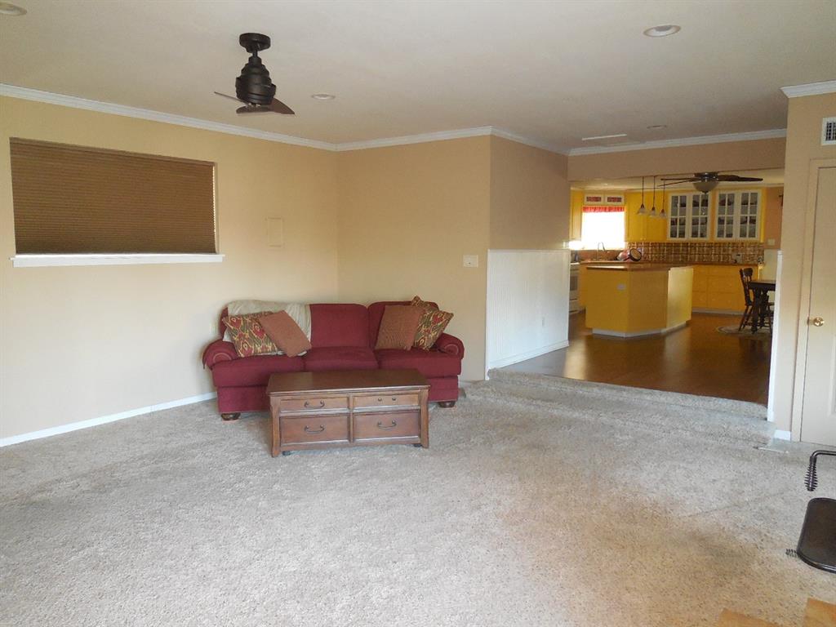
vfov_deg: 54.9
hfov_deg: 69.4
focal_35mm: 25
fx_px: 604
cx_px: 418
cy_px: 314
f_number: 3.1
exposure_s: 1/25
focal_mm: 4.5
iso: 560
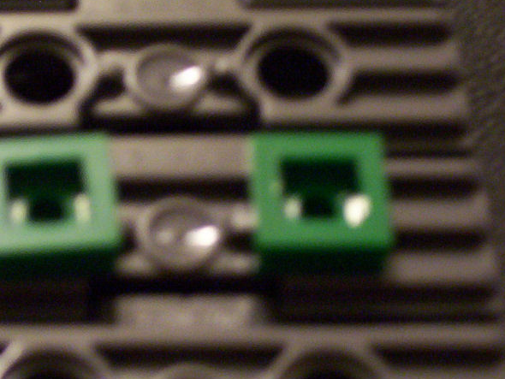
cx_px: 181
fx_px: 2831
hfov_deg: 10.2
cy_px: 192
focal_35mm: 194
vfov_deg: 7.7
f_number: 4.07
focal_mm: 13.24
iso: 200
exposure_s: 1/8
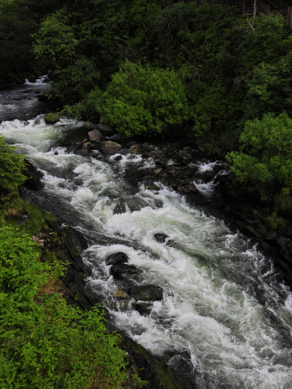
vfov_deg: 52.6
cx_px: 146
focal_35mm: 35
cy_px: 194
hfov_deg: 40.7
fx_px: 394
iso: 100
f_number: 3.2
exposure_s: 1/1250
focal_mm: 6.2
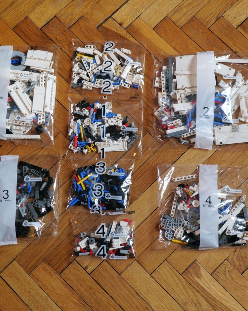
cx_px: 164
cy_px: 157
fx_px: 652
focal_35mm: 71
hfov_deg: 21.5
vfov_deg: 26.8
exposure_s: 1/50
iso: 640
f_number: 3.2
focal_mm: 50
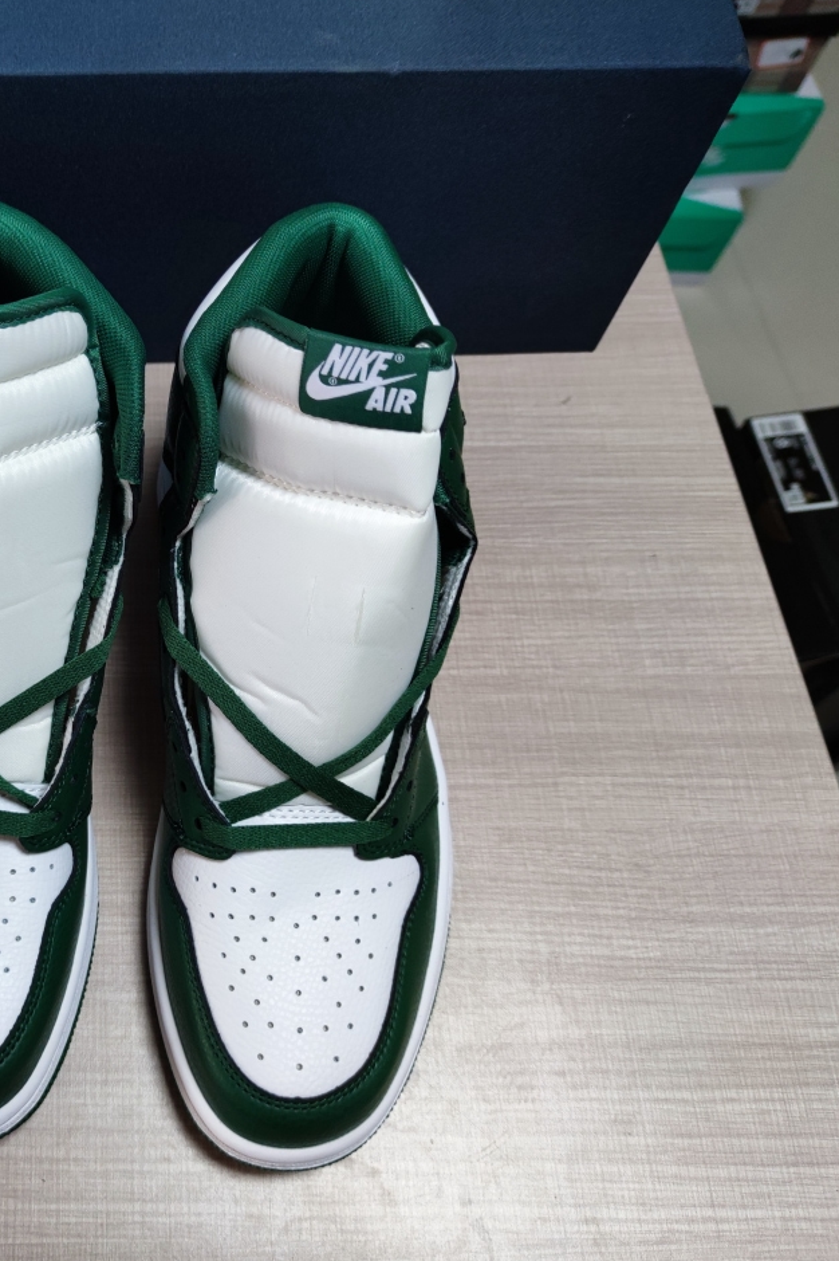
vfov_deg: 55.8
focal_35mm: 34
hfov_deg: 37.0
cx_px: 123
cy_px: 626
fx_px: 1189
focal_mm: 6.72
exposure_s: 1/100
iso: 291
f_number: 1.69
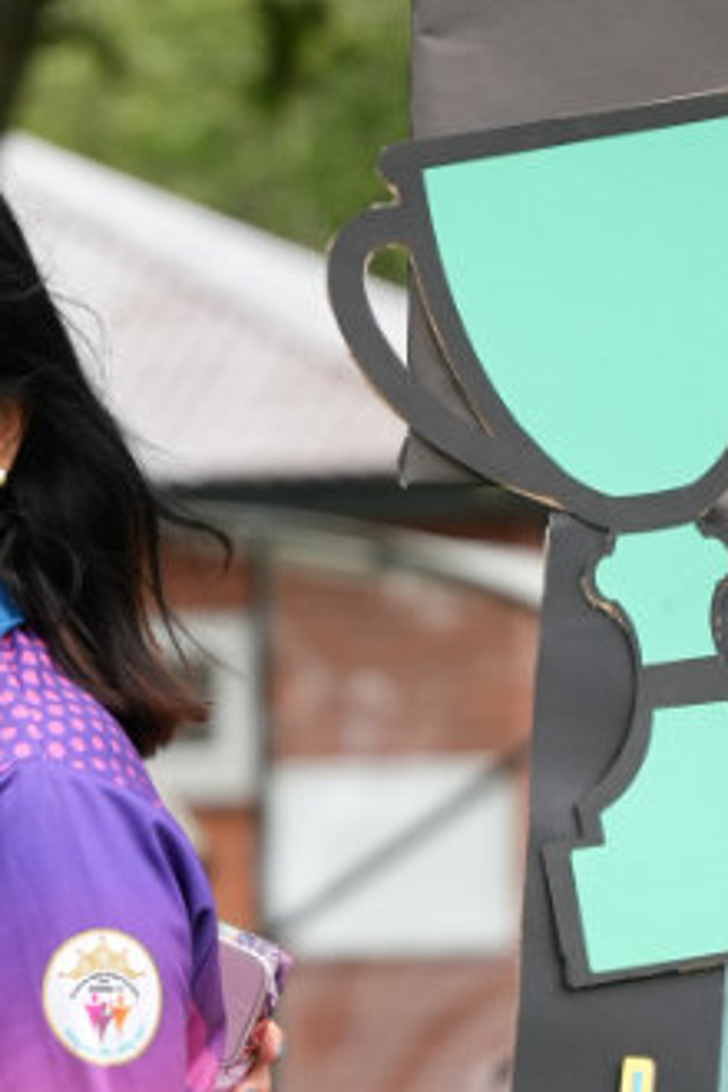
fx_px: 9858
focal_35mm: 325
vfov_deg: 6.3
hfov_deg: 4.2
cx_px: -516
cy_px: 1200
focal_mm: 70
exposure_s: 1/800
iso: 250
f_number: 2.8
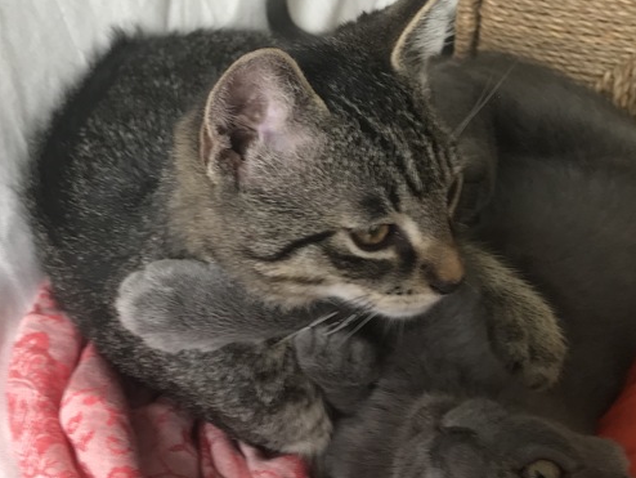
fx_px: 1066
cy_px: 192
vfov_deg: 25.2
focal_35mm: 58
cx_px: 296
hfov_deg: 33.2
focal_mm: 3.99
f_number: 1.8
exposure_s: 1/50
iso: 32
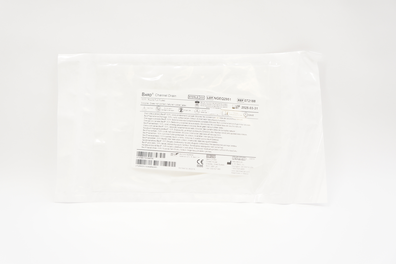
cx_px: 193
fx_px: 457
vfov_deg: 32.3
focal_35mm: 42
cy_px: 130
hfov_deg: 46.9
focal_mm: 27
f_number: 5
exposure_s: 1/60
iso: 400
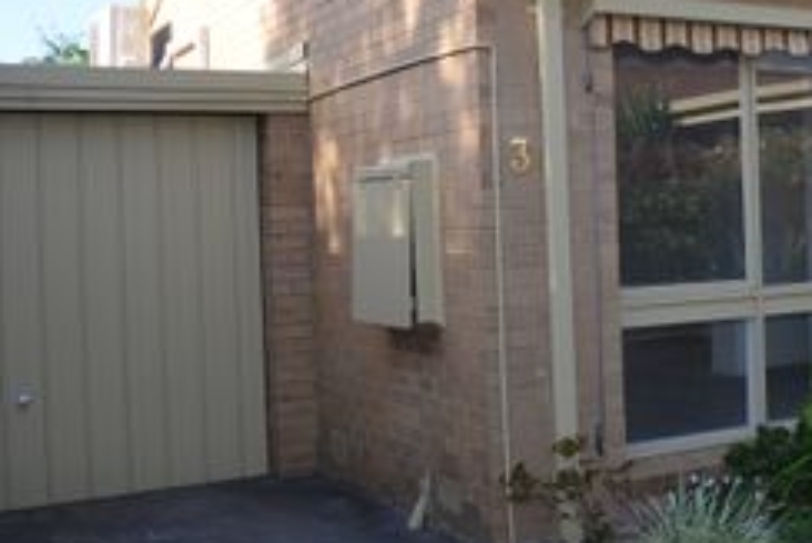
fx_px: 1174
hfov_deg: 36.0
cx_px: 722
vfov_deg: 25.9
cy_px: 178
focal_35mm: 52
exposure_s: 1/200
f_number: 5
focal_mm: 18
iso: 100
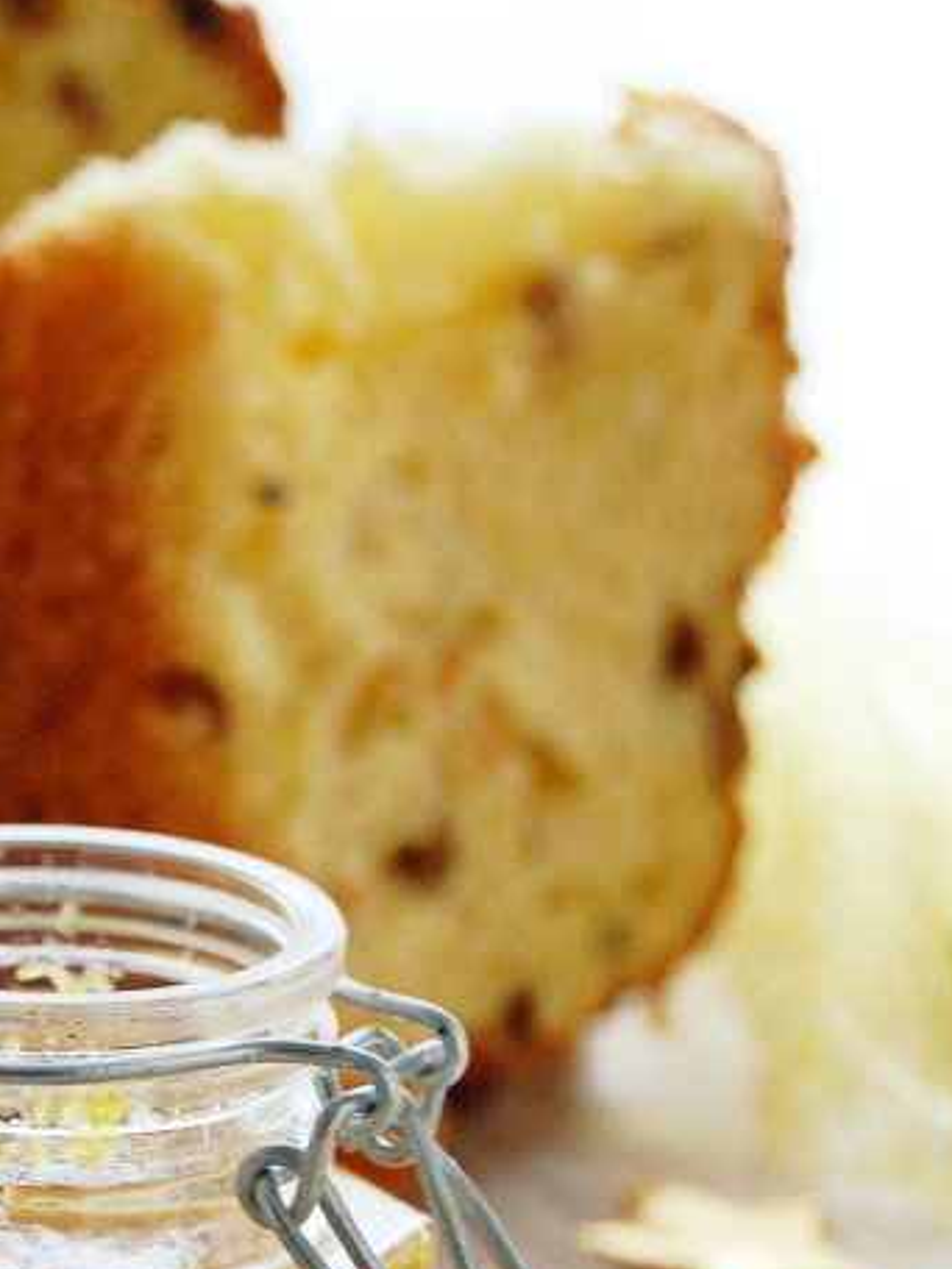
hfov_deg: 9.3
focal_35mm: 158
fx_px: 5794
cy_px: 918
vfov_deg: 12.5
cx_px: 77
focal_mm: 50
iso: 800
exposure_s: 1/30
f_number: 5.6
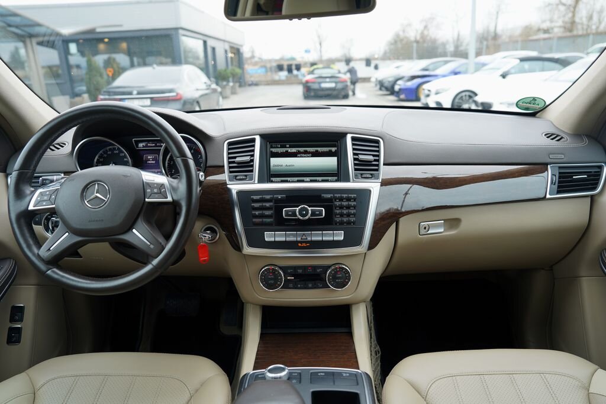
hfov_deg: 73.7
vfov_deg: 53.1
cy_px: 202
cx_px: 303
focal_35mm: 24
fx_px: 404
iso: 100
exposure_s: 1/50
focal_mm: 24
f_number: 3.5
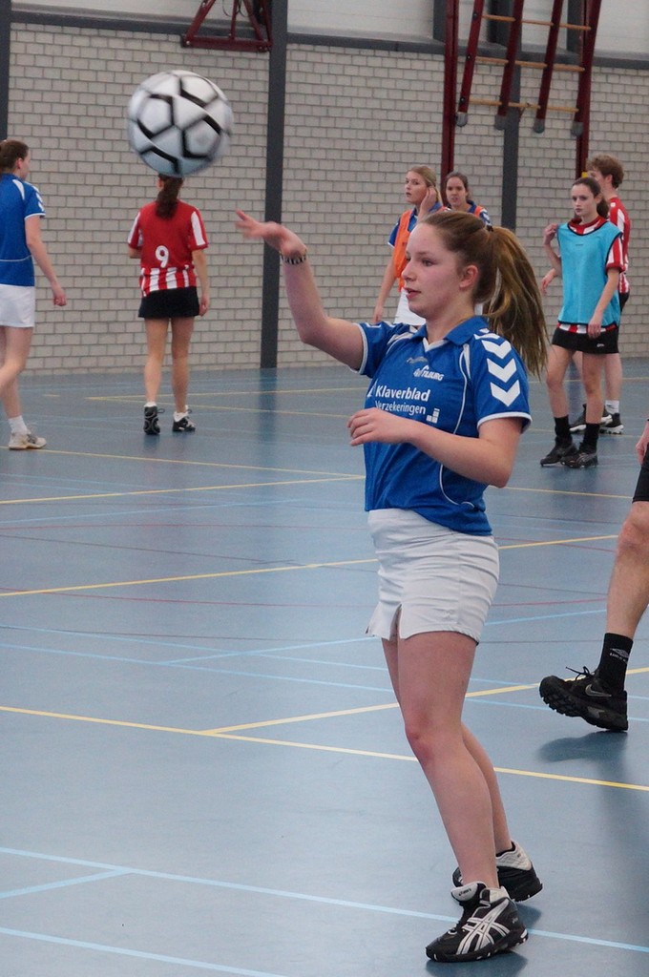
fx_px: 2033
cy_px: 488
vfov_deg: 27.0
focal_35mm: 75
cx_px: 324
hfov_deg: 18.1
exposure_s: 1/250
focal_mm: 50
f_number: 3.5
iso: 1250
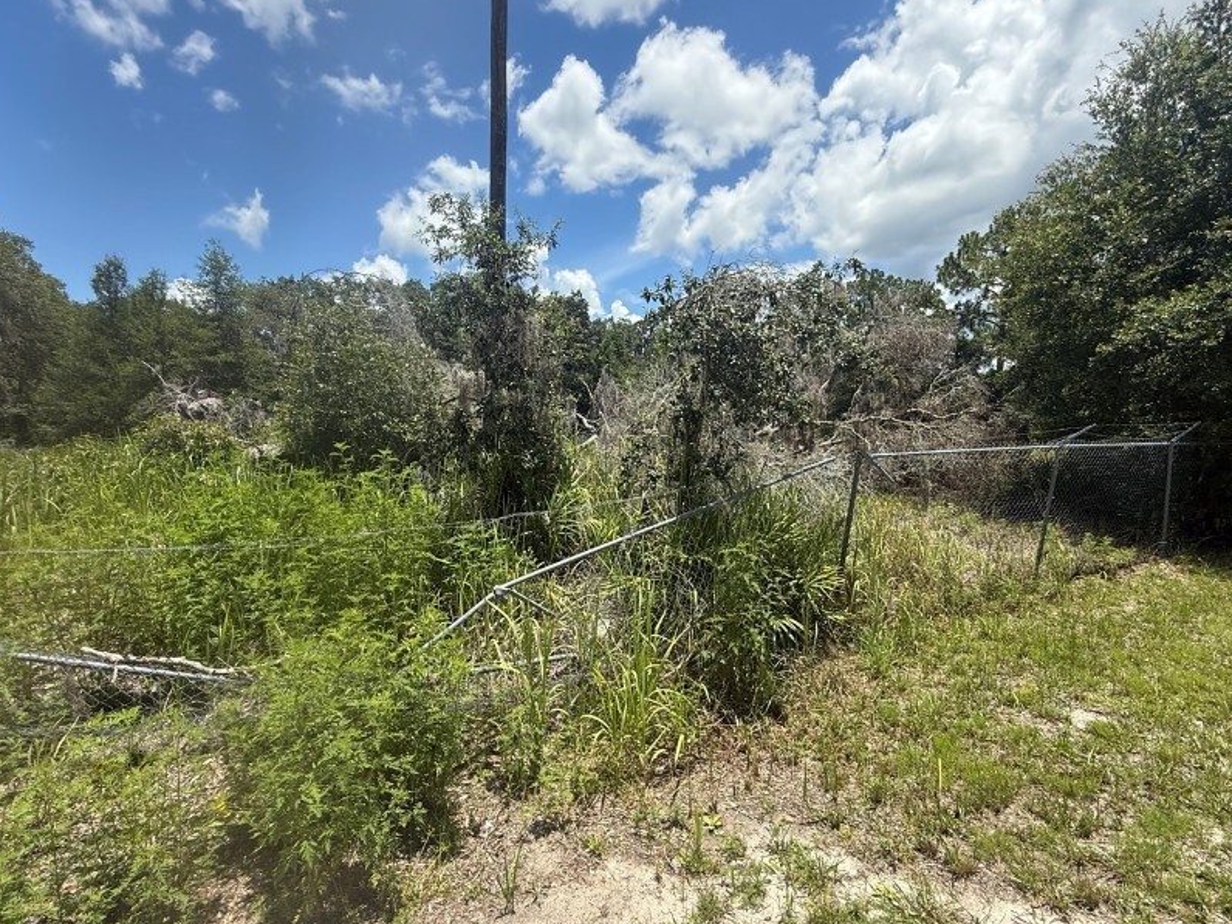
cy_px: 460
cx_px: 605
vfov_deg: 71.6
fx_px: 641
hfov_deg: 87.7
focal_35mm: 18
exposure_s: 1/1368
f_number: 2.2
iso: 50
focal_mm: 2.22
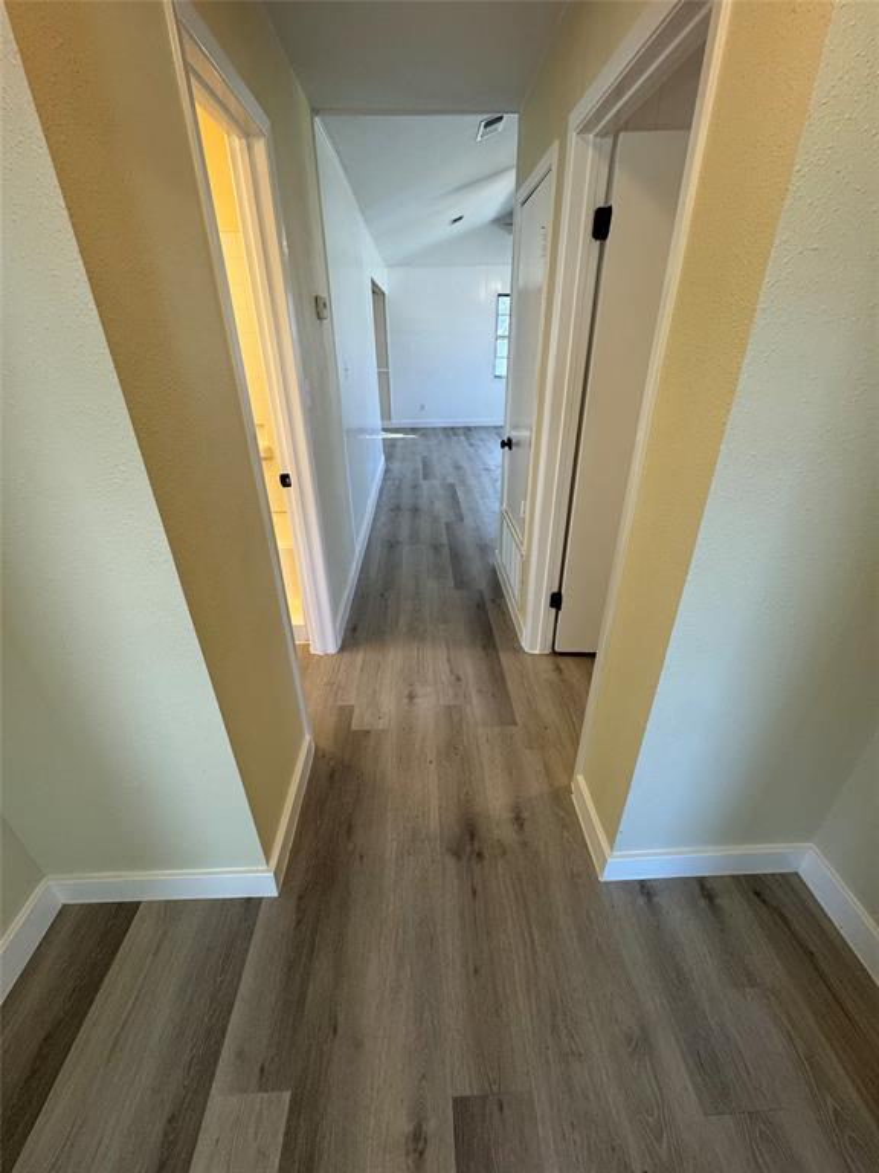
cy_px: 586
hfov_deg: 85.7
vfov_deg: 102.1
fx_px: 474
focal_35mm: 14
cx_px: 440
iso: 200
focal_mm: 2.22
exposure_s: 1/120
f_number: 2.2
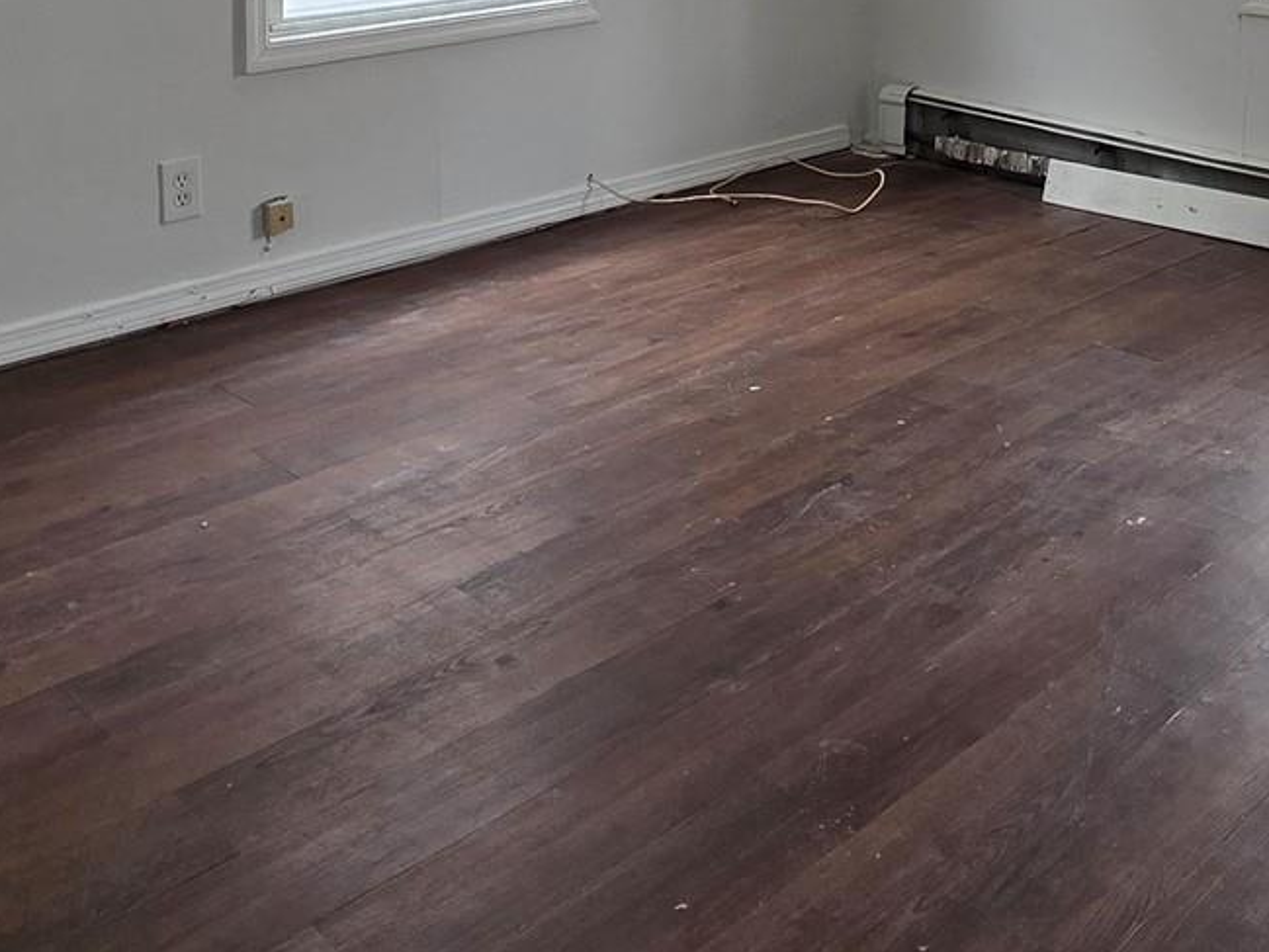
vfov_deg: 30.7
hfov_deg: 44.5
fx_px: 1503
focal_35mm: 41
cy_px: -139
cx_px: 929
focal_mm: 2.2
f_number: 1.9
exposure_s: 1/120
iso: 160
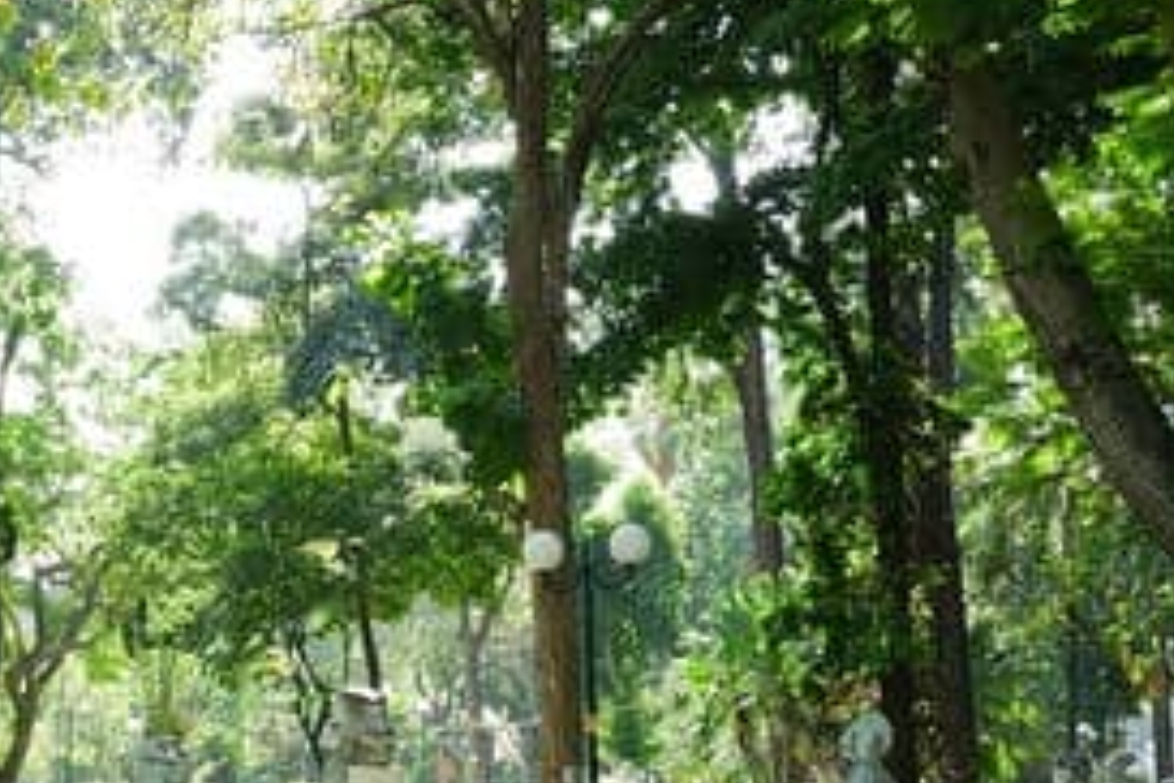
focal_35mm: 70
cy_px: 568
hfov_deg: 28.4
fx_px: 2283
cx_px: 288
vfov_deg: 19.3
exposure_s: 1/105
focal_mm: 26.4
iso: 100
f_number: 5
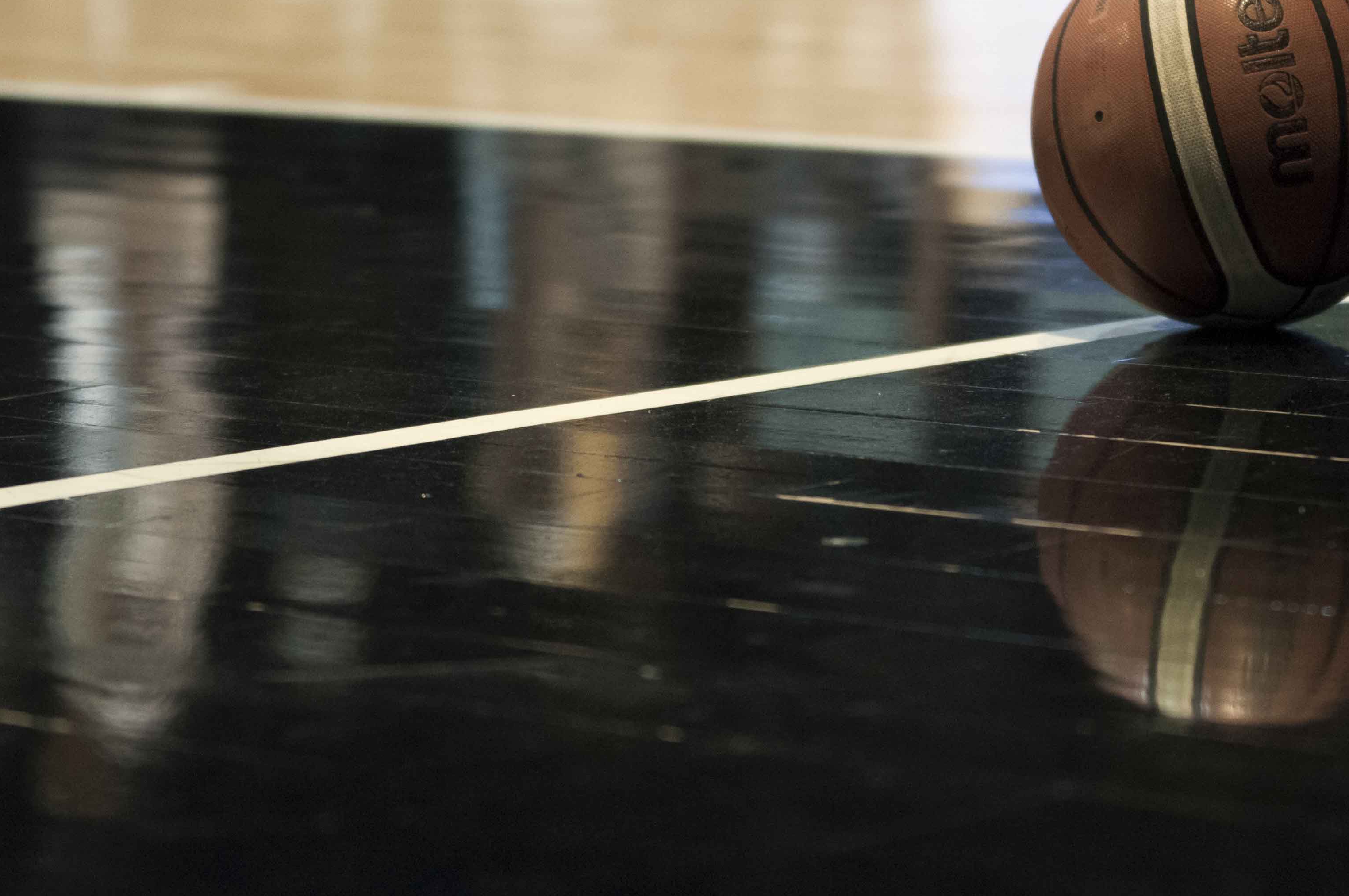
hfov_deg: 11.9
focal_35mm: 173
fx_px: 6475
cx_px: 905
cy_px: 295
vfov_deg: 7.9
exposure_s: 1/500
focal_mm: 82
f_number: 2.8
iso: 1600
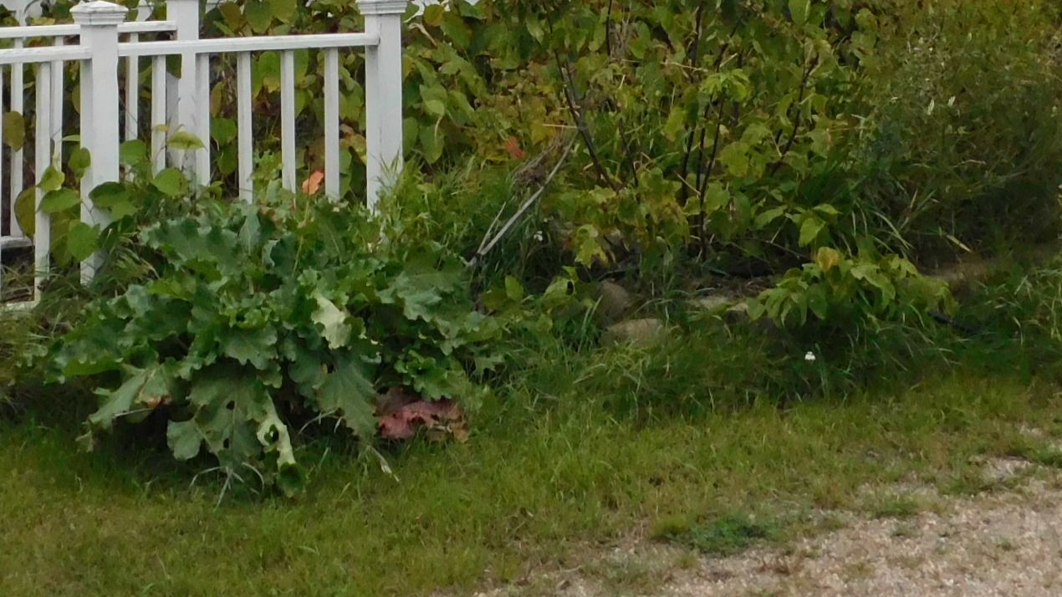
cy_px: -323
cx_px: 375
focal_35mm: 84
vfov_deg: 13.5
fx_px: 2365
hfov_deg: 25.2
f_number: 6.4
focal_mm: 5.3
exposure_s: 1/640
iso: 400
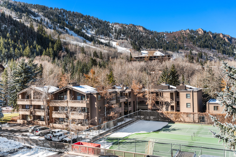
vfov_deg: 37.9
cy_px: 78
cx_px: 118
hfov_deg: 54.4
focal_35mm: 35
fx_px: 229
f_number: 7.1
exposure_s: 1/20
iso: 100
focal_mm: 35
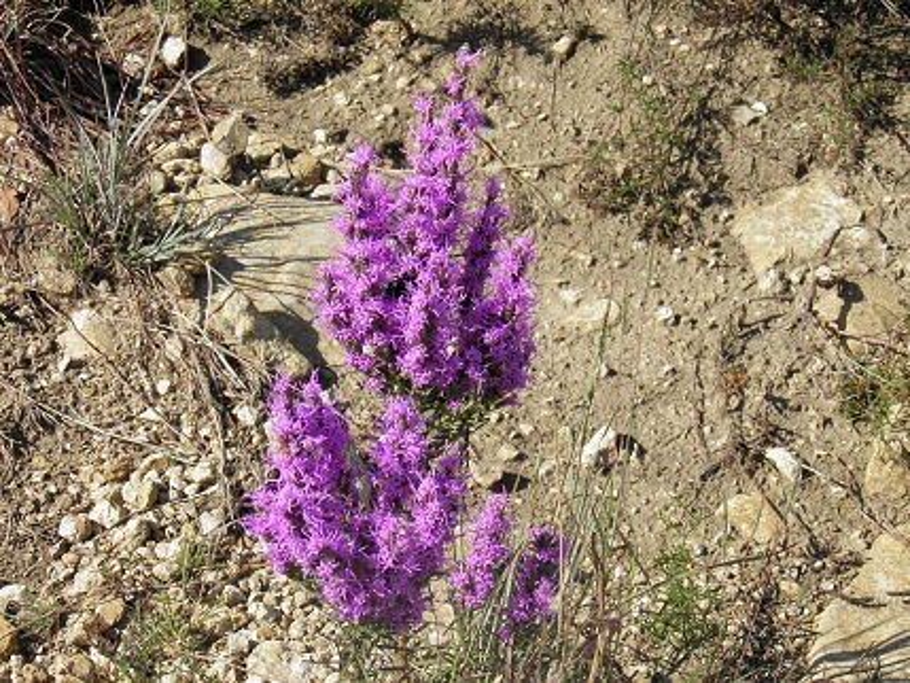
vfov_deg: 11.8
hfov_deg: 15.6
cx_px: 455
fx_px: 3313
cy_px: 342
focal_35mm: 126
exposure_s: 1/320
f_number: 5.7
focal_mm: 22.6
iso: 50
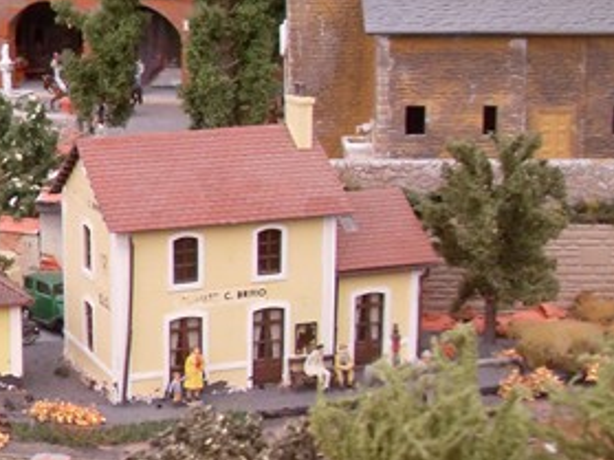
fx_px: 1578
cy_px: 197
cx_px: -42
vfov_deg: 16.6
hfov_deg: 21.1
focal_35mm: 89
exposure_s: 1/30
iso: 200
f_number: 2.8
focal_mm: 6.3
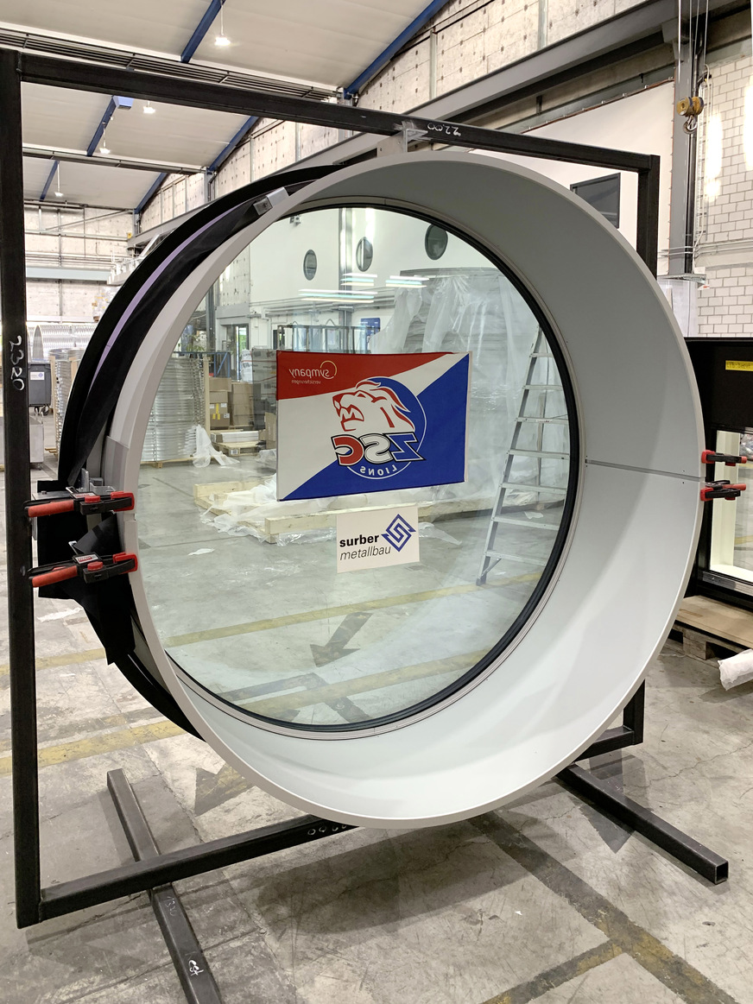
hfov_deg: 53.1
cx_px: 376
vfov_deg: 67.3
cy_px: 502
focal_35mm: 26
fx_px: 754
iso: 100
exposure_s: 1/60
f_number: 1.8
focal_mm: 4.25
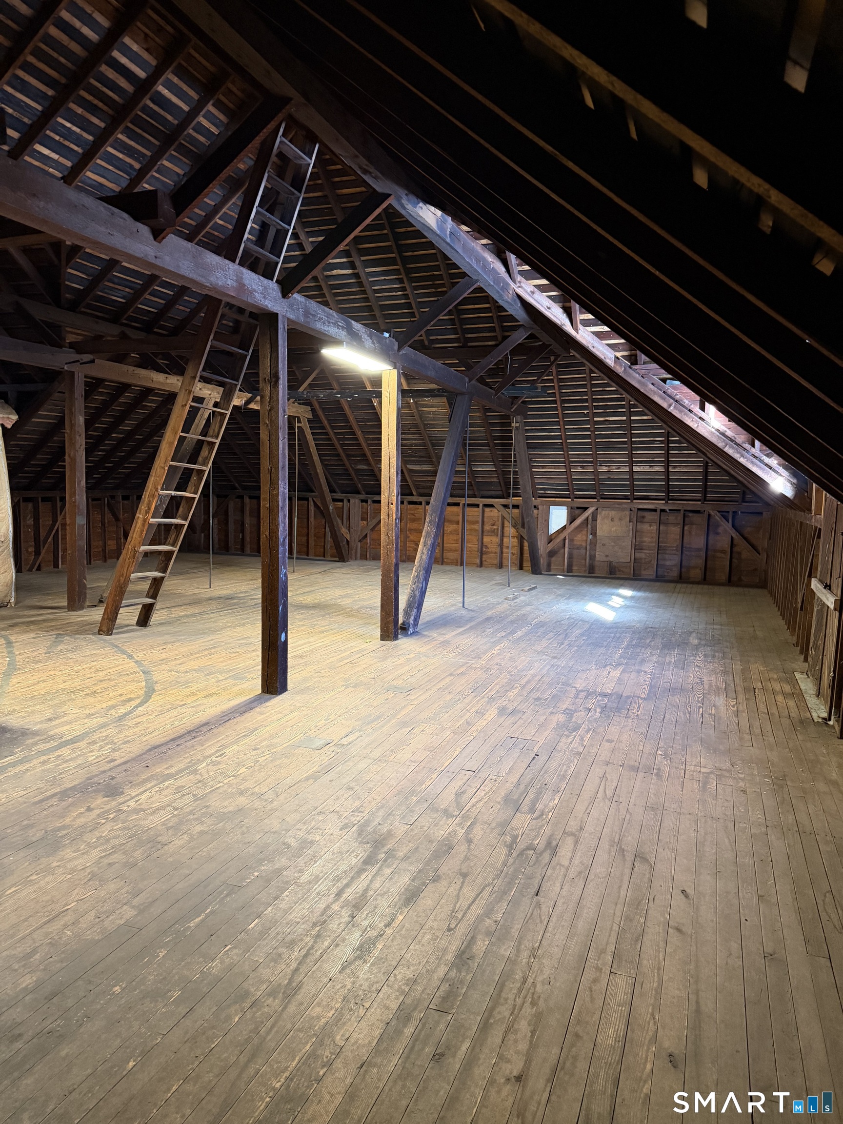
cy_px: 562
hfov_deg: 56.8
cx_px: 422
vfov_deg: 71.6
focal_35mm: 24
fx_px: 779
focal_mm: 6.76
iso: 800
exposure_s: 1/40
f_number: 1.78
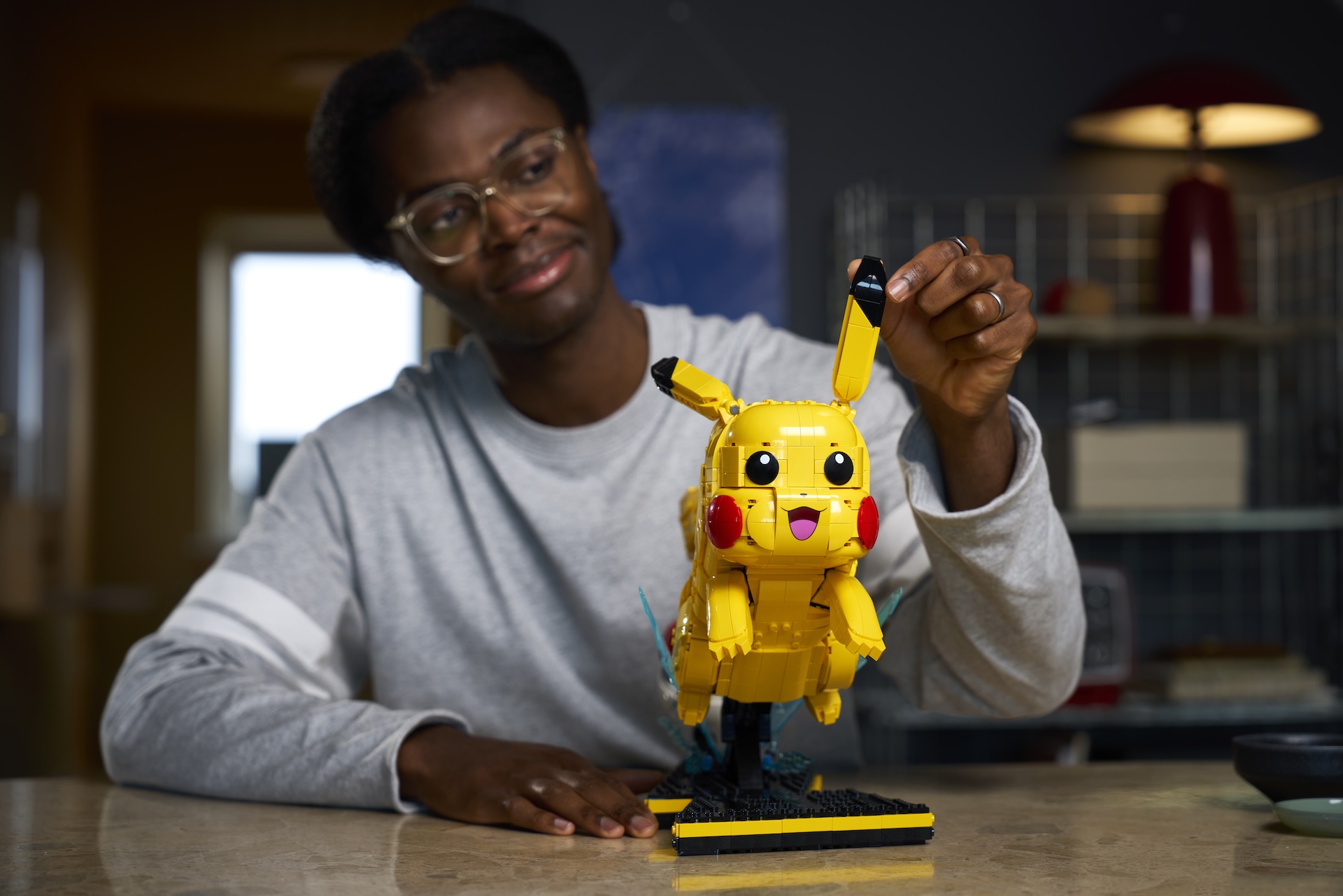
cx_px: 672
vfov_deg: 20.3
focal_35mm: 67
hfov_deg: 30.1
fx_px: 2499
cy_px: 448
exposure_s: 1/80
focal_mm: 67
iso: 125
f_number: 3.2
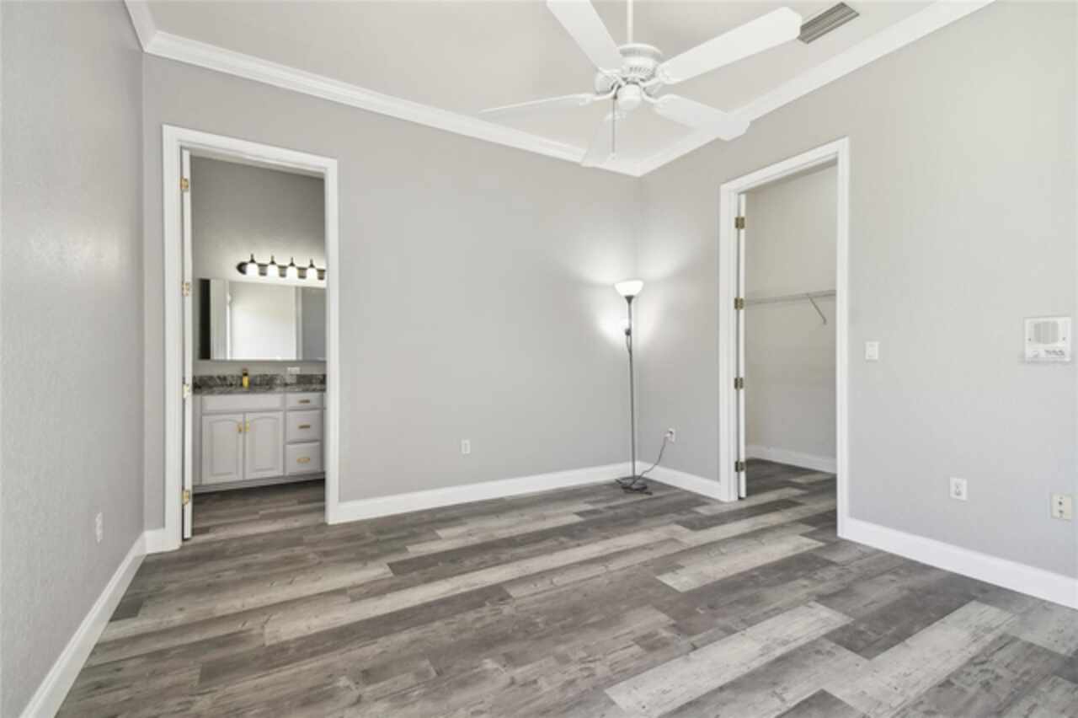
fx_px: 449
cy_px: 359
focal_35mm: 15
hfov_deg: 100.4
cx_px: 539
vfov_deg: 77.3
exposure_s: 1/15
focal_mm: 10
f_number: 7.1
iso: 100
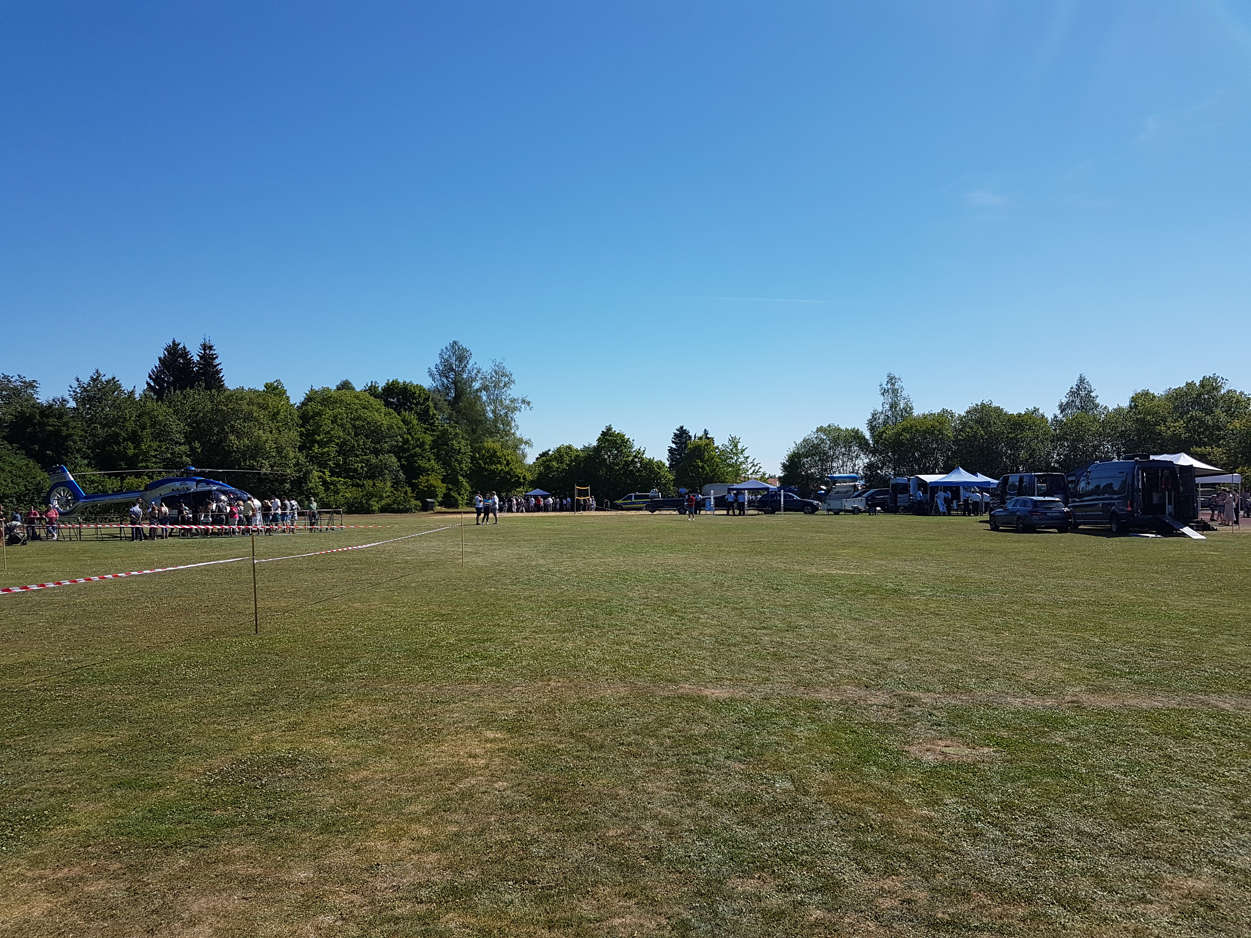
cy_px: 469
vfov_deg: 53.1
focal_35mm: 26
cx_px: 626
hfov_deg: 67.3
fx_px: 940
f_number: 1.7
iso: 40
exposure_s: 1/2760
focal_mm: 4.2
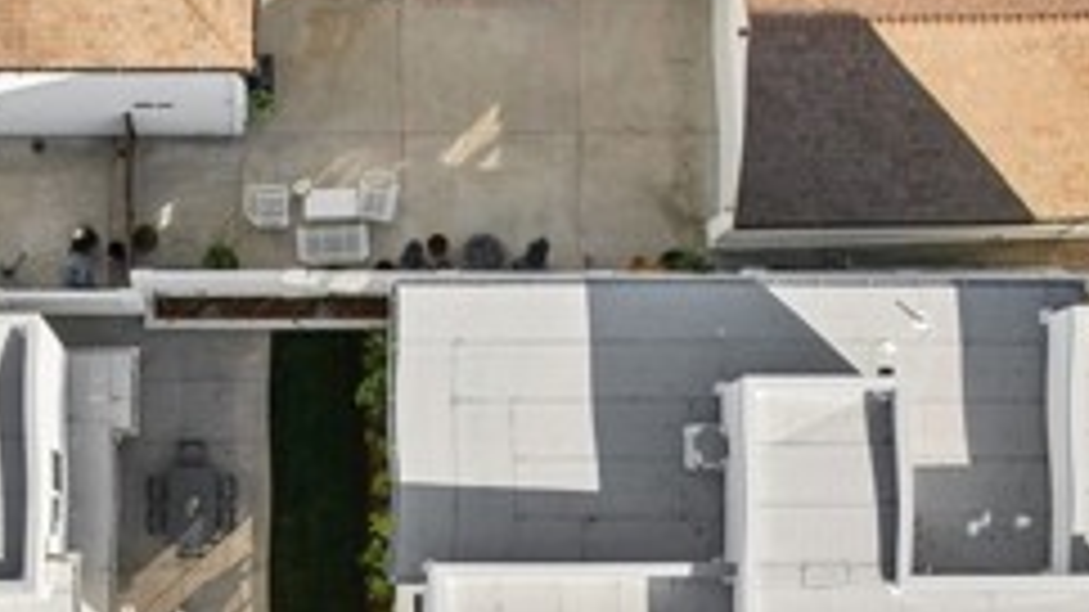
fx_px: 1761
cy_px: 616
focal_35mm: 61
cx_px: 256
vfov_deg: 19.1
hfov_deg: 33.6
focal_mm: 8.4
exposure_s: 1/1000
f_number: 2.8
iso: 100
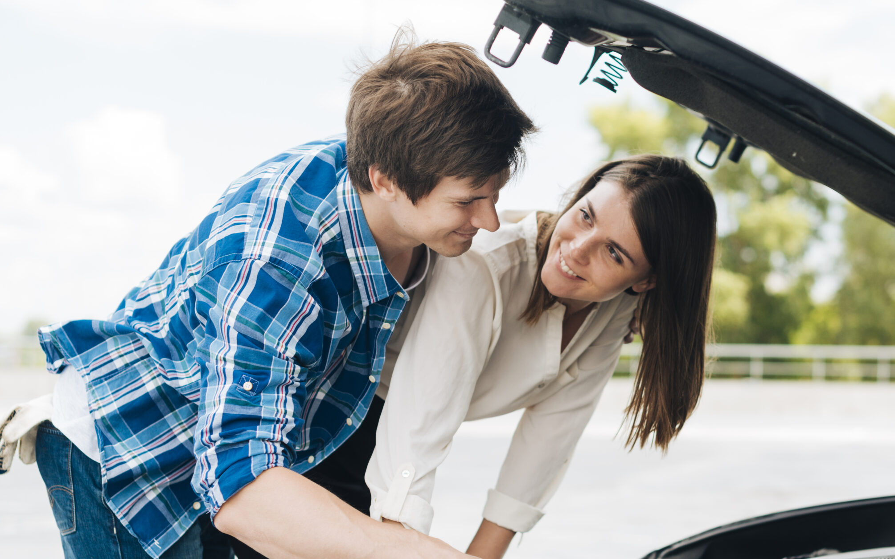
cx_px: 506
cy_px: 351
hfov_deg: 31.5
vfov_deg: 20.0
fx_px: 1585
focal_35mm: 65
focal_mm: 50
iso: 250
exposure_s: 1/320
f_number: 2.8
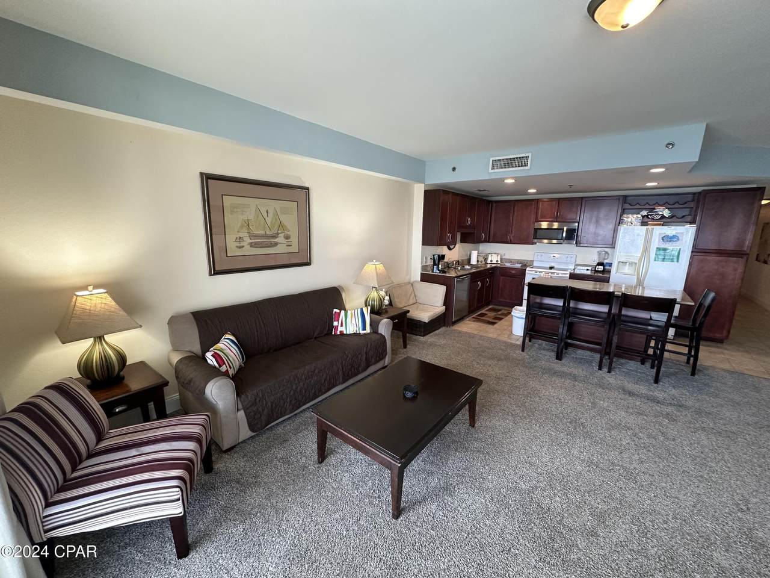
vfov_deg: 85.7
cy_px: 289
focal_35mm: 14
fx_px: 311
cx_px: 385
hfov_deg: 102.1
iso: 250
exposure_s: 1/120
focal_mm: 2.22
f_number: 2.2
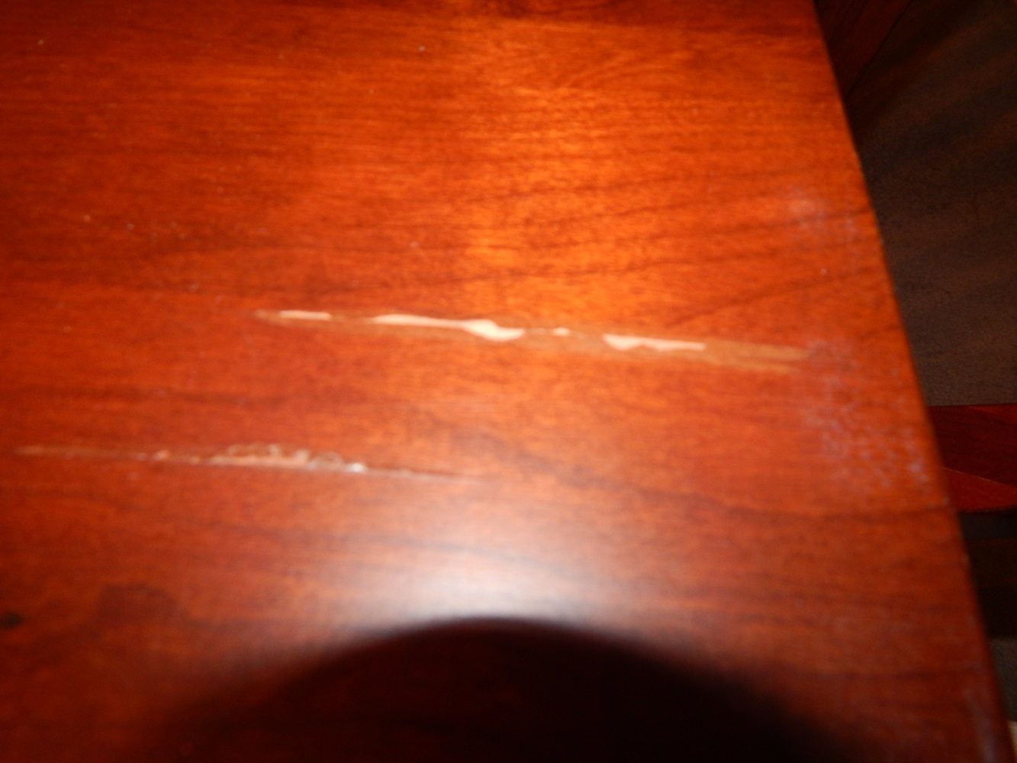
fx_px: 735
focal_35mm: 25
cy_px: 382
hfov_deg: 69.4
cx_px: 508
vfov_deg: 54.9
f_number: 3.1
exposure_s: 1/30
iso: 200
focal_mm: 4.5
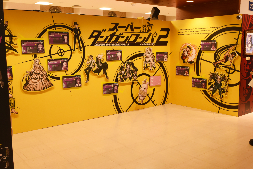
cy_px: 84
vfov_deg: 34.2
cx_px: 126
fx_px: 274
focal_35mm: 39
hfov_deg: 49.6
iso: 1000
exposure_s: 1/60
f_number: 9
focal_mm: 26
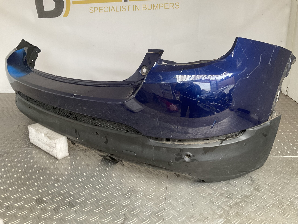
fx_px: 250
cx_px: 149
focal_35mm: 29
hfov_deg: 61.7
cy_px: 112
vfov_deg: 48.2
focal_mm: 3
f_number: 1.8
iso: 80
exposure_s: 1/50
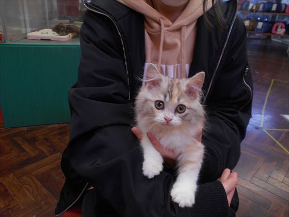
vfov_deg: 53.1
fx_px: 217
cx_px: 144
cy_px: 108
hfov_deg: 67.3
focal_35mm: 26
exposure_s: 1/30
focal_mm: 4.6
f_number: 3.2
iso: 110
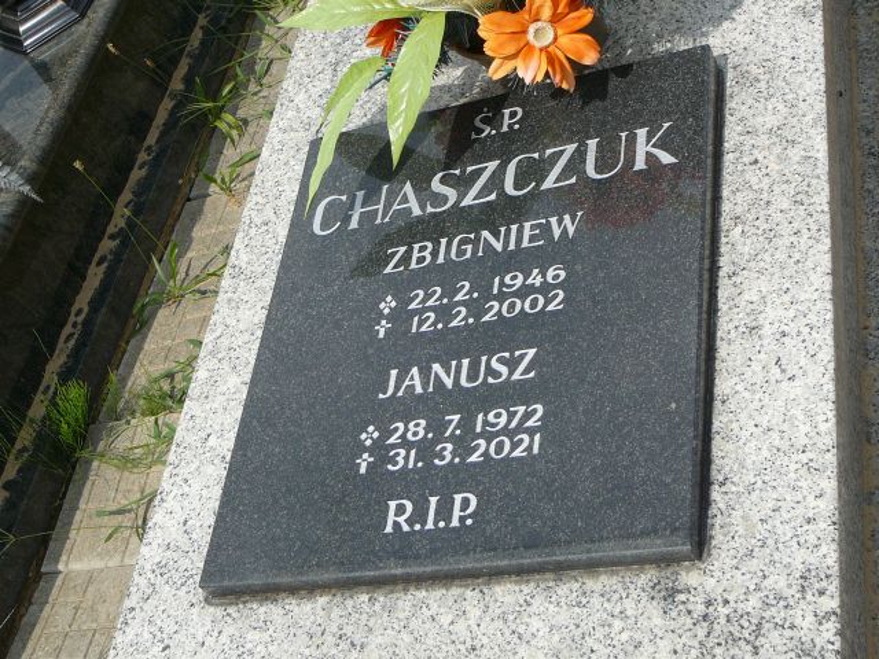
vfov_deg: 28.0
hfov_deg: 36.8
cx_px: 440
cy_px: 330
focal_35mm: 52
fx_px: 1320
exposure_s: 1/500
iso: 80
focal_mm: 7.8
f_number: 5.6
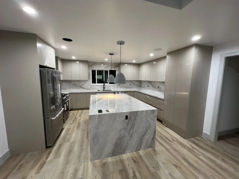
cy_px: 90
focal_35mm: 13
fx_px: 90
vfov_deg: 89.9
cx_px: 120
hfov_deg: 106.2
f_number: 1.8
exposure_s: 1/60
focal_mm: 1.57
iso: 160
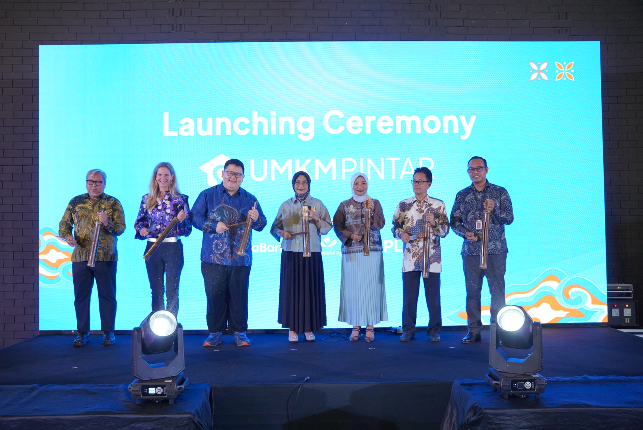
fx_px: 559
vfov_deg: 42.0
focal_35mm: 31
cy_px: 215
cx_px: 322
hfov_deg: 59.8
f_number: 4.5
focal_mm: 31.3
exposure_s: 1/100
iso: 2500
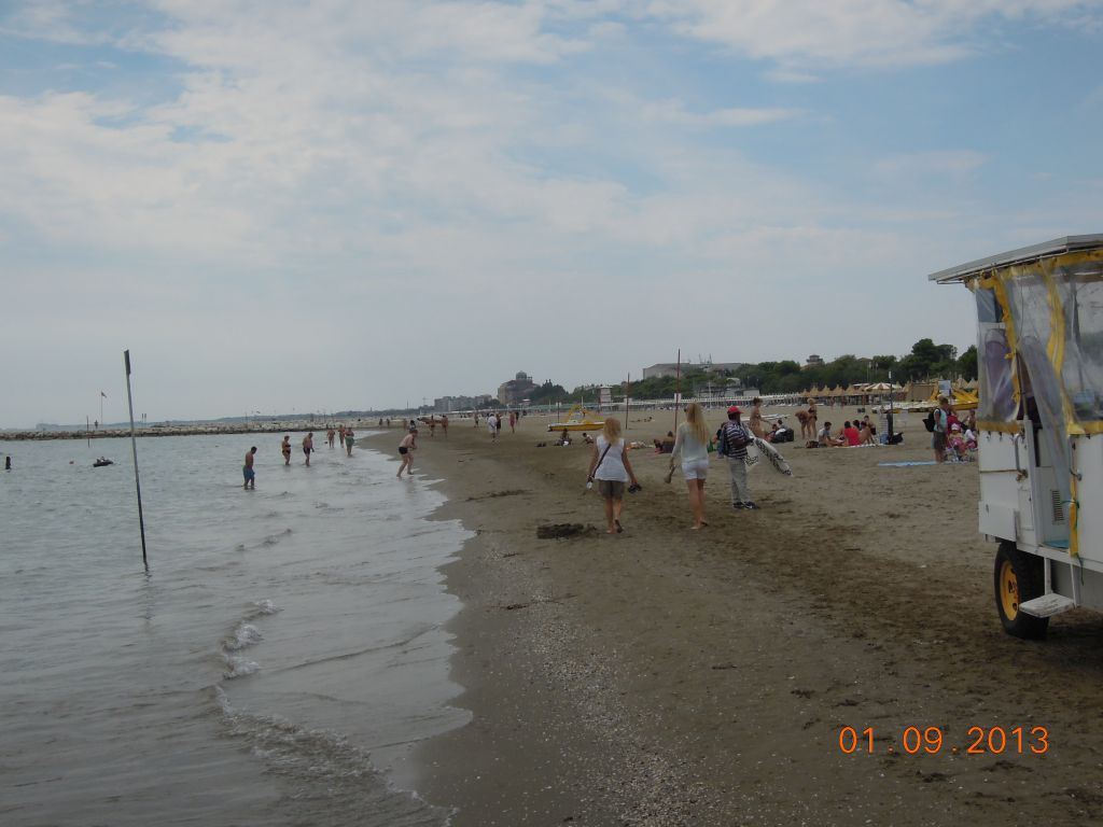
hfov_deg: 38.2
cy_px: 414
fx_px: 1593
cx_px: 552
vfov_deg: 29.1
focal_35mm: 50
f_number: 5.9
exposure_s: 1/1250
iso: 160
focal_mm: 9
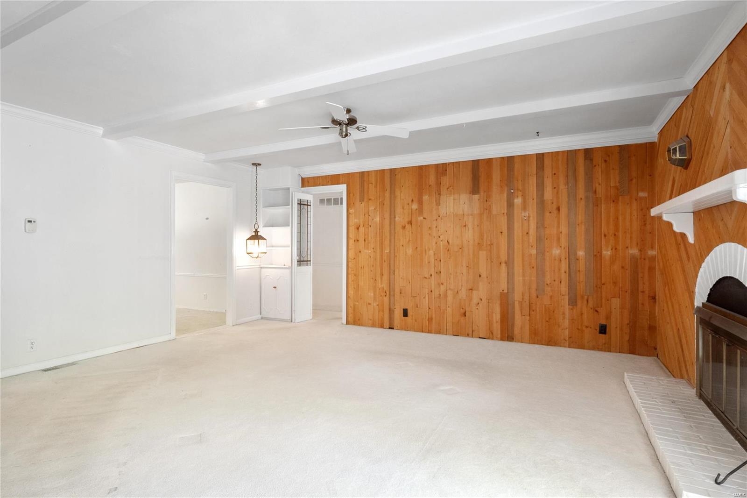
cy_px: 249
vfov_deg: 67.4
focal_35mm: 18
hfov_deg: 90.0
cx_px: 374
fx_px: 373
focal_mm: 9
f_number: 8
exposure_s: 1/4
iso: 400
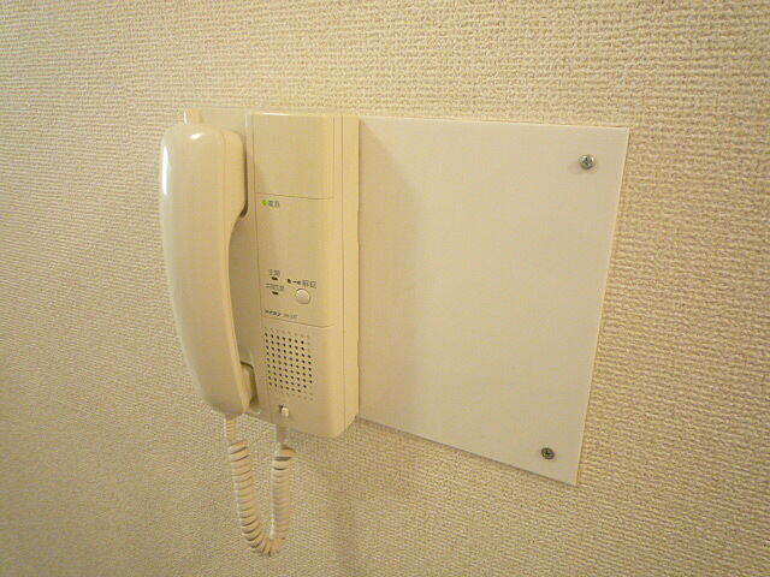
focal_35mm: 25
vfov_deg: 54.9
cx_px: 385
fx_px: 556
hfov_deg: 69.4
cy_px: 288
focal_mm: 4.4
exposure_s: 1/30
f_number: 2.8
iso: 320
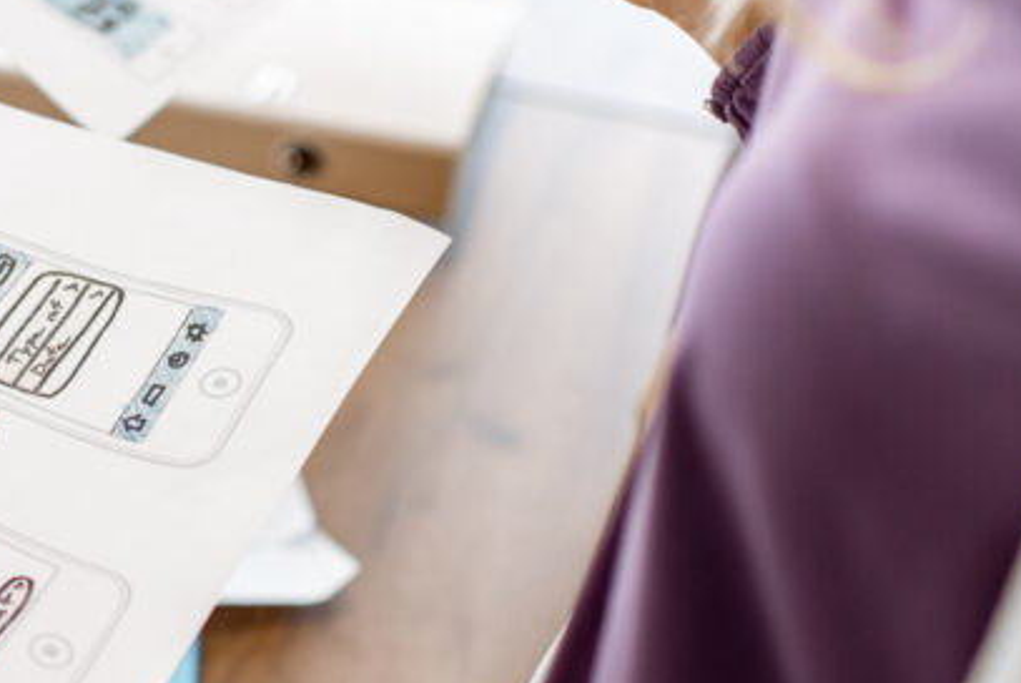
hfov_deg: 22.1
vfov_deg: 15.6
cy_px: 323
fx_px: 2497
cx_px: -30
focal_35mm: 88
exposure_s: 1/200
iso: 400
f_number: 2.2
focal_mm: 35
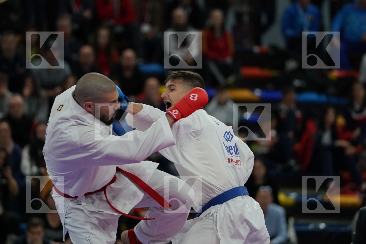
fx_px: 2877
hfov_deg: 7.3
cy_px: 122
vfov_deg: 4.9
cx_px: 183
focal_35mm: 283
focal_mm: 189
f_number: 2.8
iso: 1600
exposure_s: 1/1000
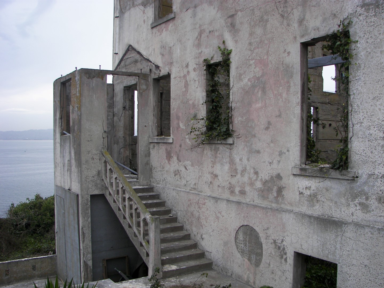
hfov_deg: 51.4
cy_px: 144
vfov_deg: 39.7
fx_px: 399
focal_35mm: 36
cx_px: 192
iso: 64
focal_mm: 6
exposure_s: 1/500
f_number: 2.8
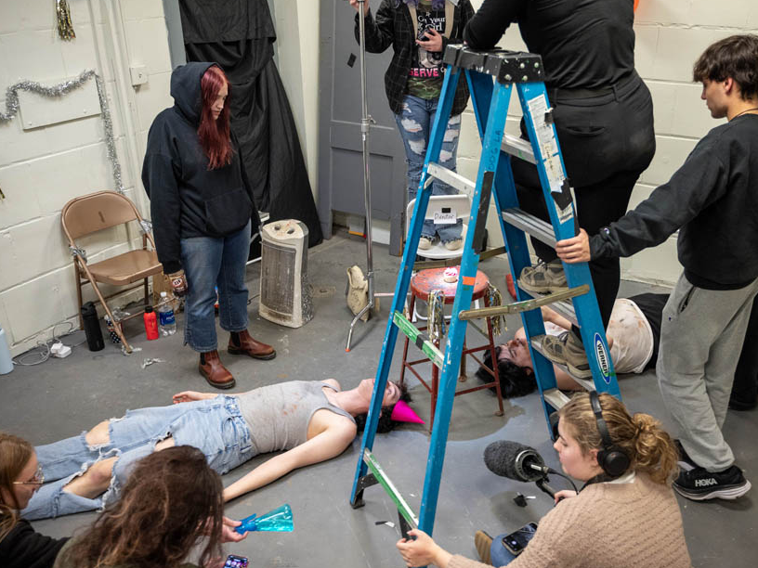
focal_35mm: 33
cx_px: 437
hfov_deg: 55.1
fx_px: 723
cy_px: 266
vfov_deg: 42.9
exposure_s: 1/125
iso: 2000
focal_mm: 28
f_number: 2.8
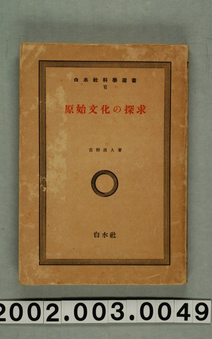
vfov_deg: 26.8
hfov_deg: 16.9
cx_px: 102
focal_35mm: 77
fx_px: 712
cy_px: 170
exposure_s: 1/60
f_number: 8
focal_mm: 50
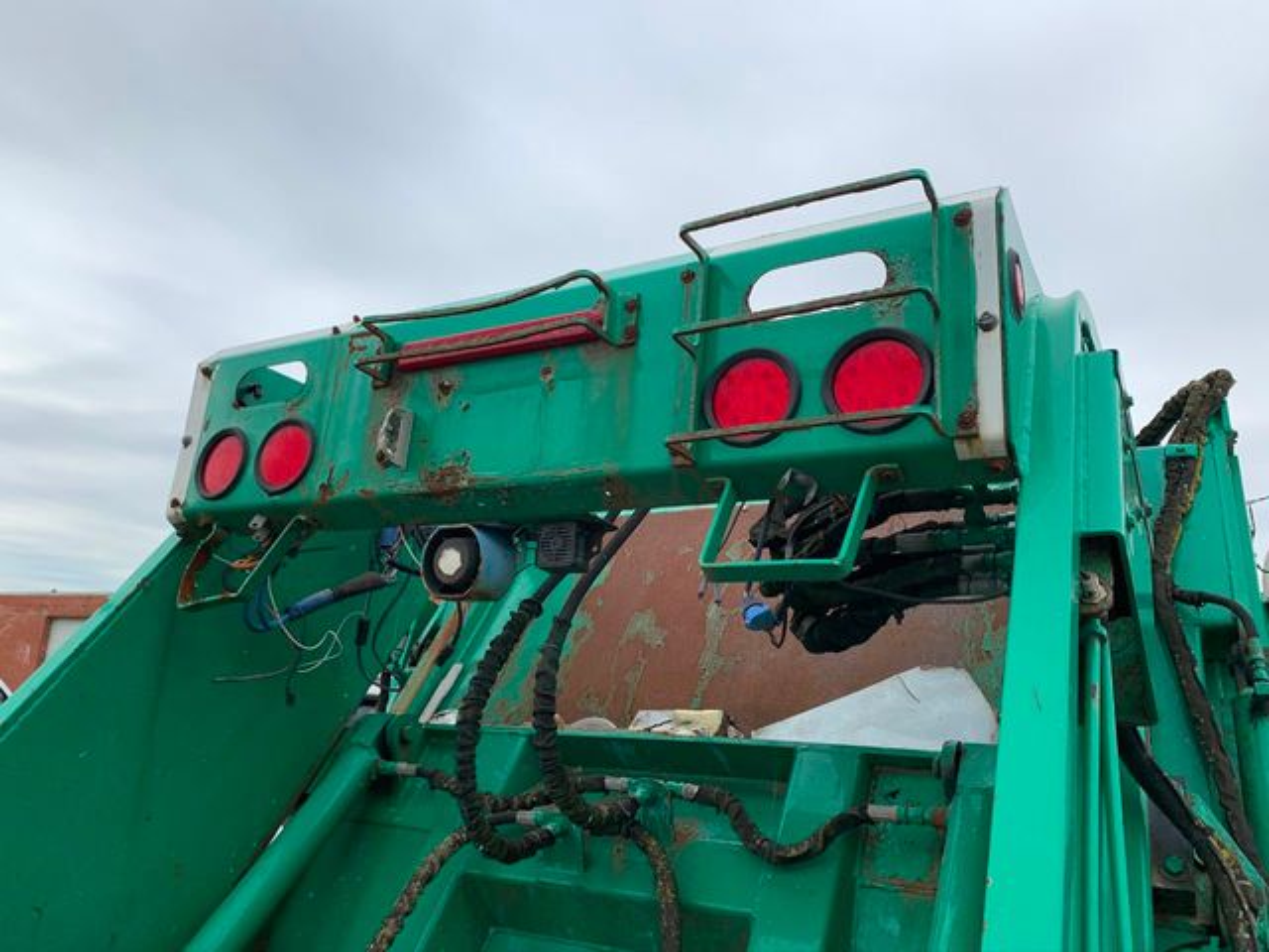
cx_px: 634
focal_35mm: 26
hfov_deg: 67.3
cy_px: 476
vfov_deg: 53.1
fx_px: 953
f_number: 1.8
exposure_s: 1/2364
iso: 25
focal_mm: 4.25
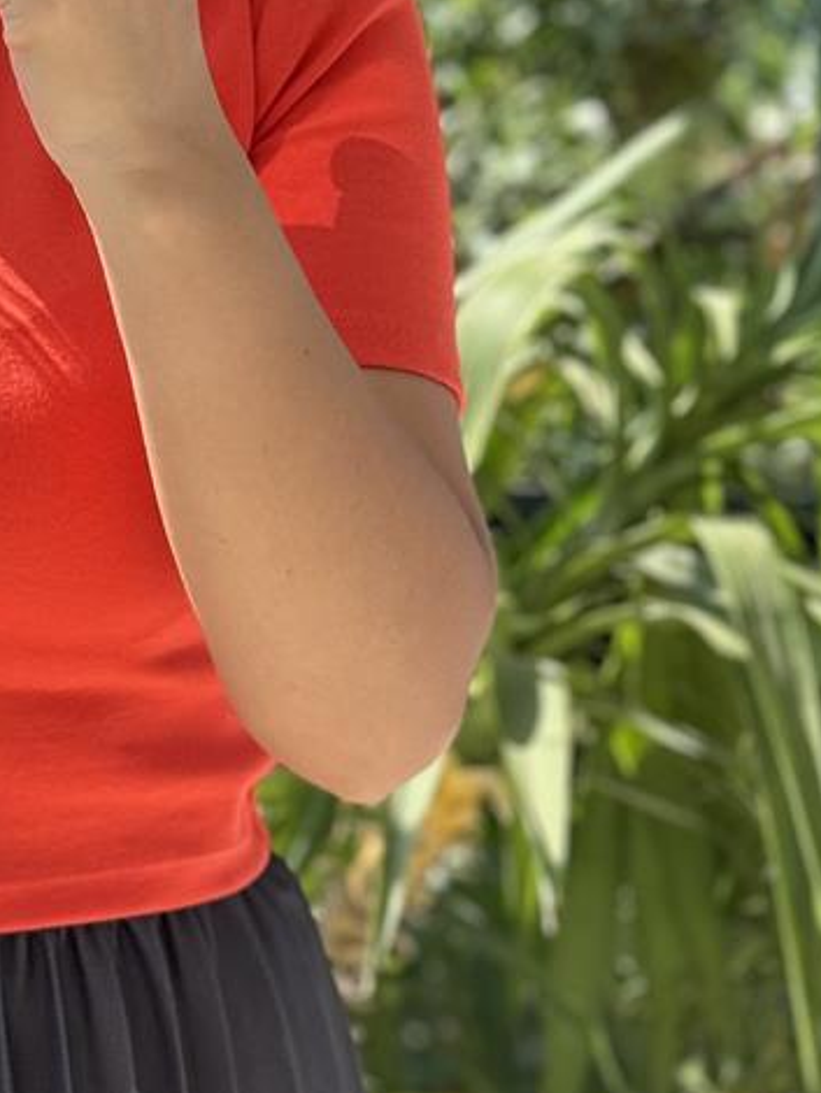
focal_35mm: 136
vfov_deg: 14.5
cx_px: -51
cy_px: 520
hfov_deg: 10.8
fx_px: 4297
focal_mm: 6.76
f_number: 1.78
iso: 64
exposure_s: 1/256
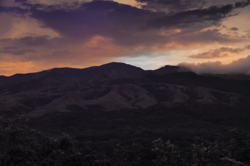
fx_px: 624
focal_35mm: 90
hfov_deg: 22.6
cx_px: 125
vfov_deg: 15.1
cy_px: 83
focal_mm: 60
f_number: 10
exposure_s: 1/320
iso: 800
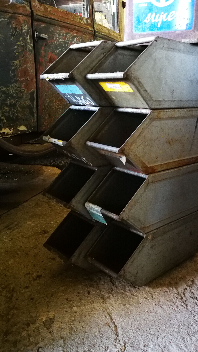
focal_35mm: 30
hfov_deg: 38.8
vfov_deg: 64.3
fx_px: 280
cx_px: 119
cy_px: 175
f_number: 2.2
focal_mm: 3.95
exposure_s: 1/16.7
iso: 800
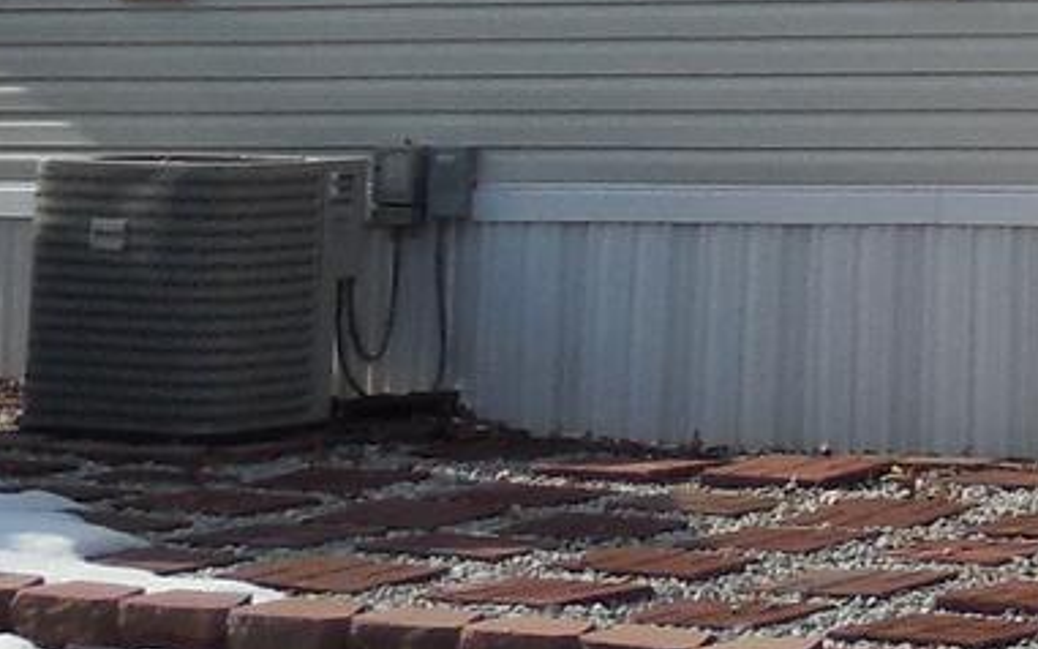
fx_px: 4837
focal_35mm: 171
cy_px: -783
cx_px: 1763
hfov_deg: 11.5
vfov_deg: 7.3
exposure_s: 1/1600
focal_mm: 5.3
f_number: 3.2
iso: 125
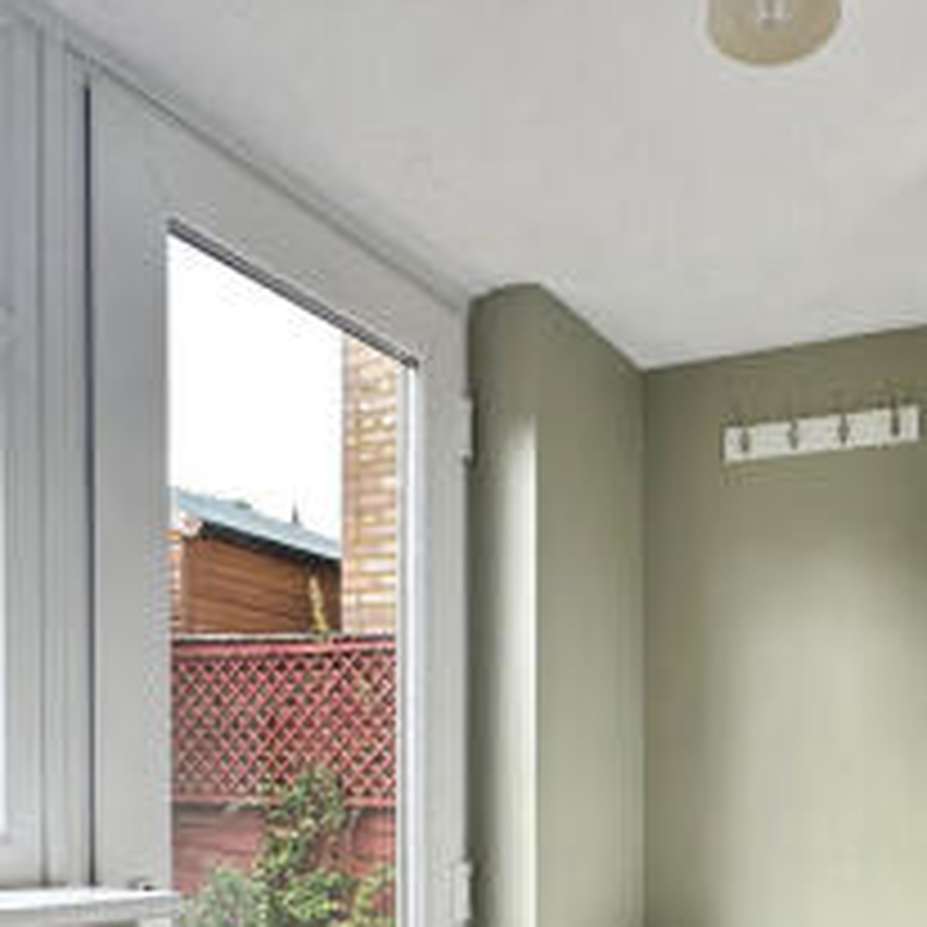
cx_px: 700
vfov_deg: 40.2
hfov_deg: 45.5
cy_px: 965
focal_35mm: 35
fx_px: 1060
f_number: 2.2
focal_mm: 2.22
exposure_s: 1/100
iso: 64
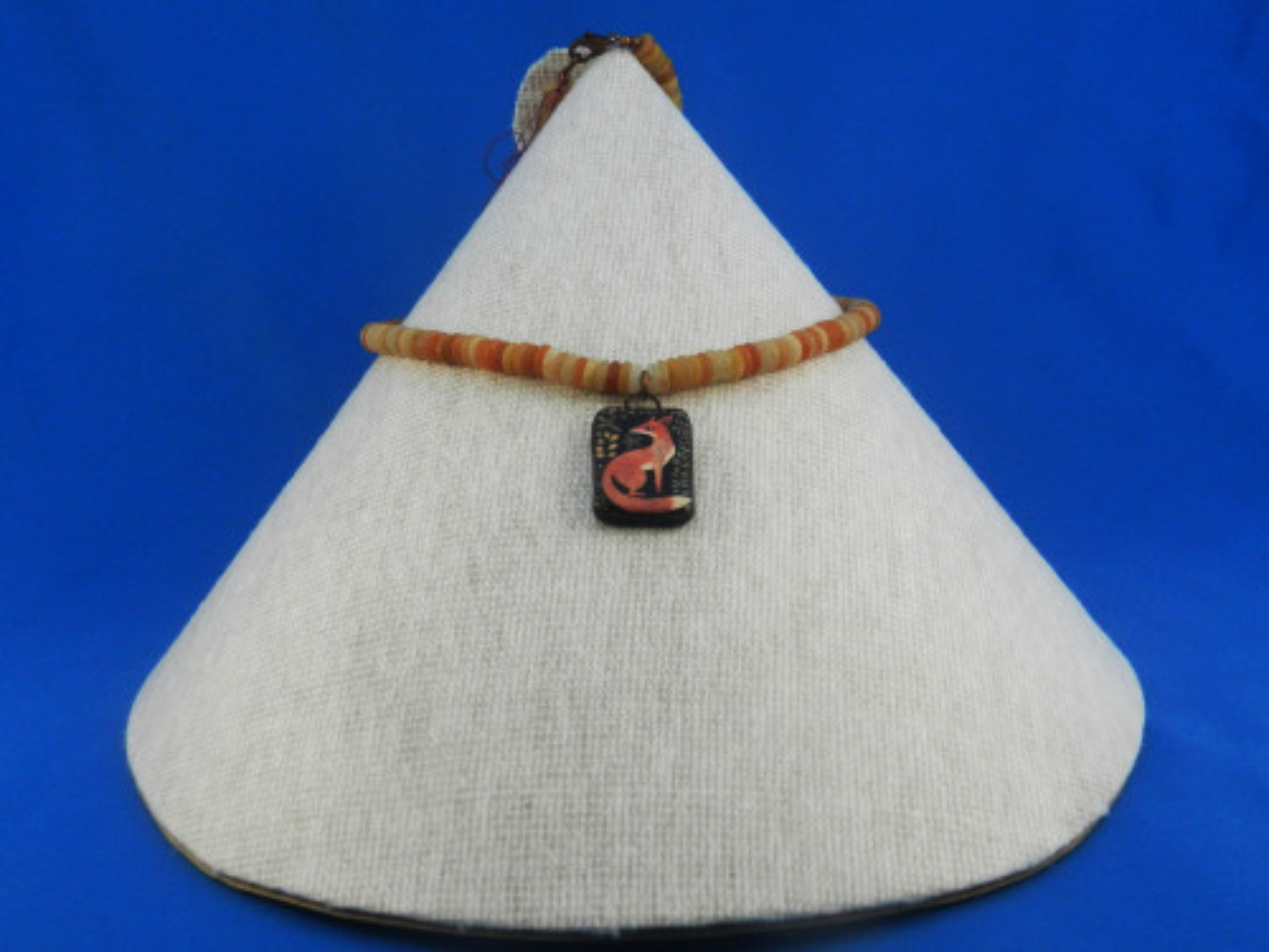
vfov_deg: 27.5
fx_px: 1943
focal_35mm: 53
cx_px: 634
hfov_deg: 36.2
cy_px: 476
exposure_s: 1/60
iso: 560
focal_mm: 9.4
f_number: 4.4
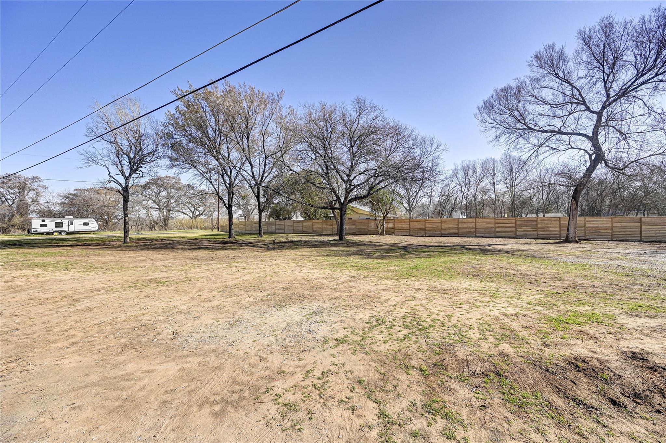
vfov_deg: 81.1
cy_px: 222
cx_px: 333
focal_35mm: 14
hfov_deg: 104.3
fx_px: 259
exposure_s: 1/640
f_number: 6.3
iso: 320
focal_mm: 14
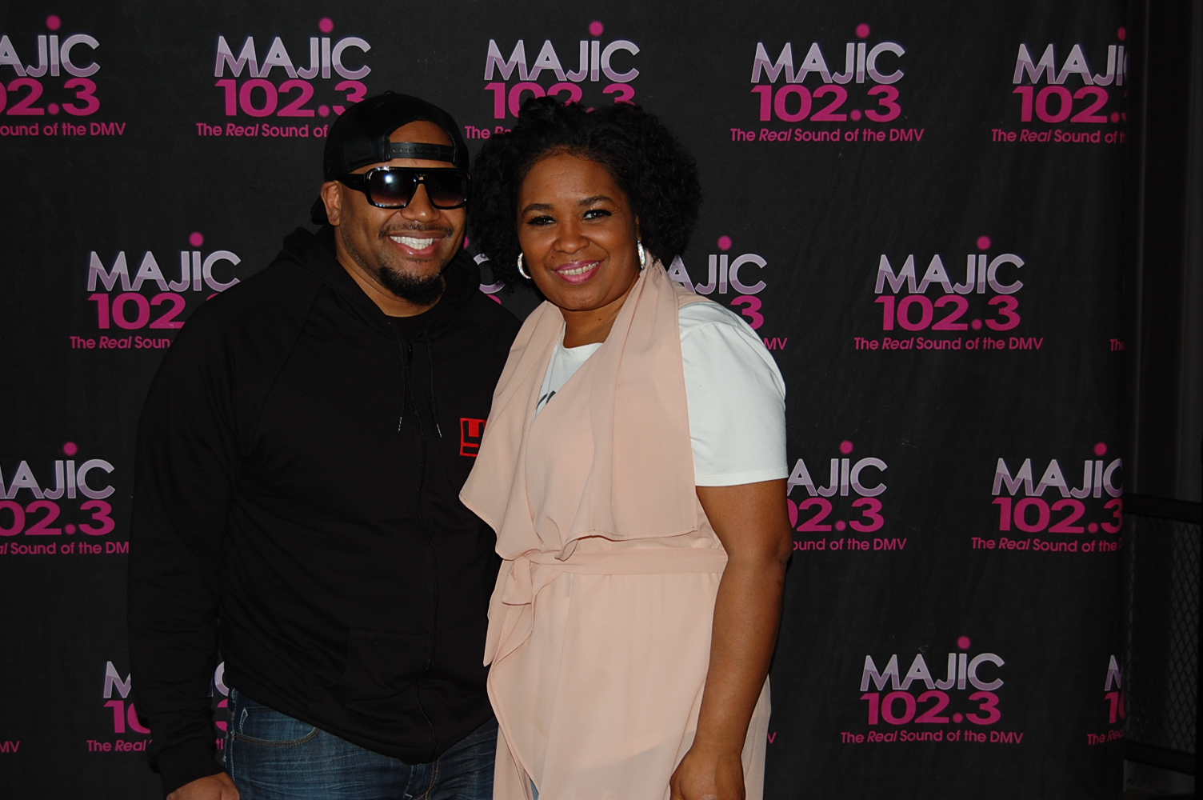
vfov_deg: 23.7
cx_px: 602
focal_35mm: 57
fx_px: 1903
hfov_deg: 35.1
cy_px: 400
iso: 200
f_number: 5.6
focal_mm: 38
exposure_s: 1/125
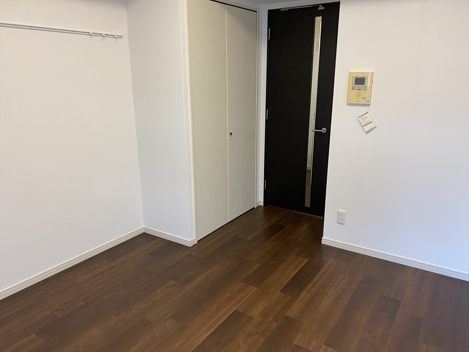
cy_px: 176
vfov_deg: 53.1
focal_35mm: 26
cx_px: 234
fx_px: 352
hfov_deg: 67.3
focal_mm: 4.25
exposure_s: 1/50
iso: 80
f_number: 1.8
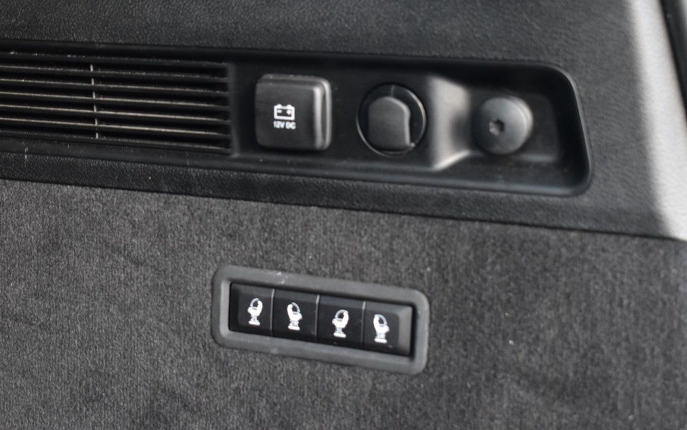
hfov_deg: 29.0
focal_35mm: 71
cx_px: 342
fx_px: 1329
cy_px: 226
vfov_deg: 18.4
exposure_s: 1/15
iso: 1400
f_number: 6.3
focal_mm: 46
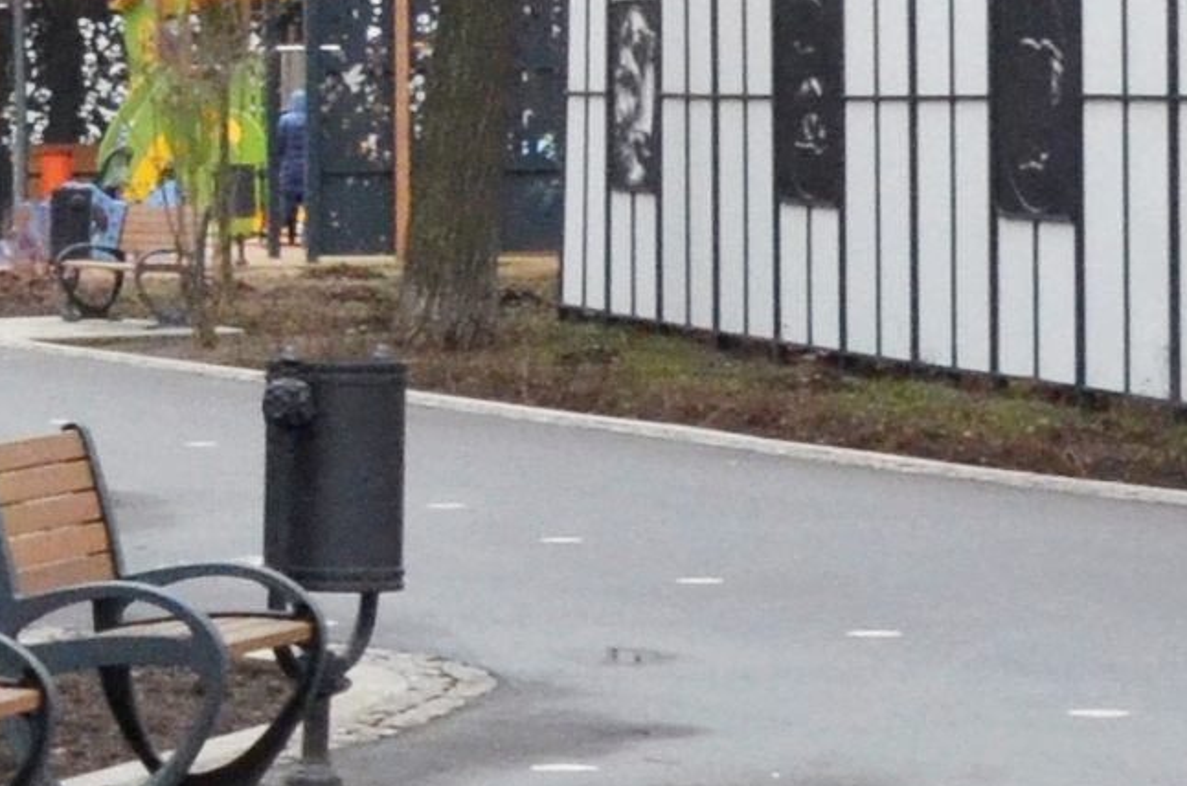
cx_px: -1279
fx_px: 6022
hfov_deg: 10.3
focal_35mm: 183
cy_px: 132
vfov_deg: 7.5
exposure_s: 1/400
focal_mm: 16
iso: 1600
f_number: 10
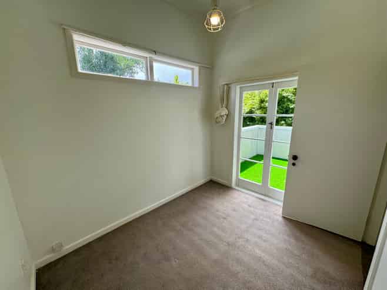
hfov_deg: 102.1
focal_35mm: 14
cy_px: 145
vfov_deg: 85.6
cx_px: 194
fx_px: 156
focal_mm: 2.22
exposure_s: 1/377
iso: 40
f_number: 2.2
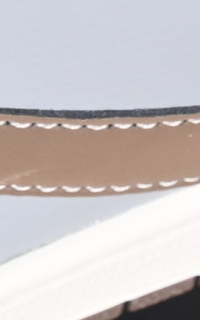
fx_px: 6198
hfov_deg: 1.8
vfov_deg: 2.9
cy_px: -369
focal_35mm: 711
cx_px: -244
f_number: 6.3
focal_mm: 50
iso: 160
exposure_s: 1/60
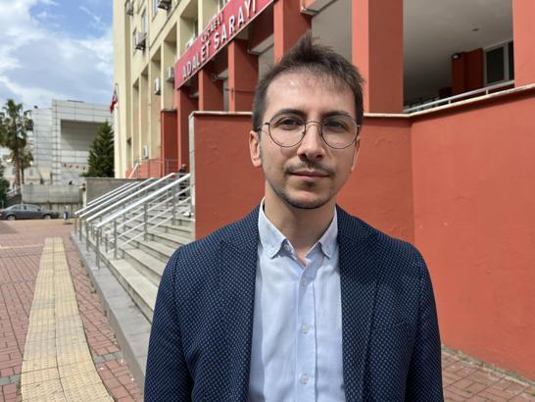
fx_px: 402
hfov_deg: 67.3
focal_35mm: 26
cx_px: 268
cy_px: 201
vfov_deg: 53.1
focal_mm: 5.1
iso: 50
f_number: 1.6
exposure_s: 1/2137
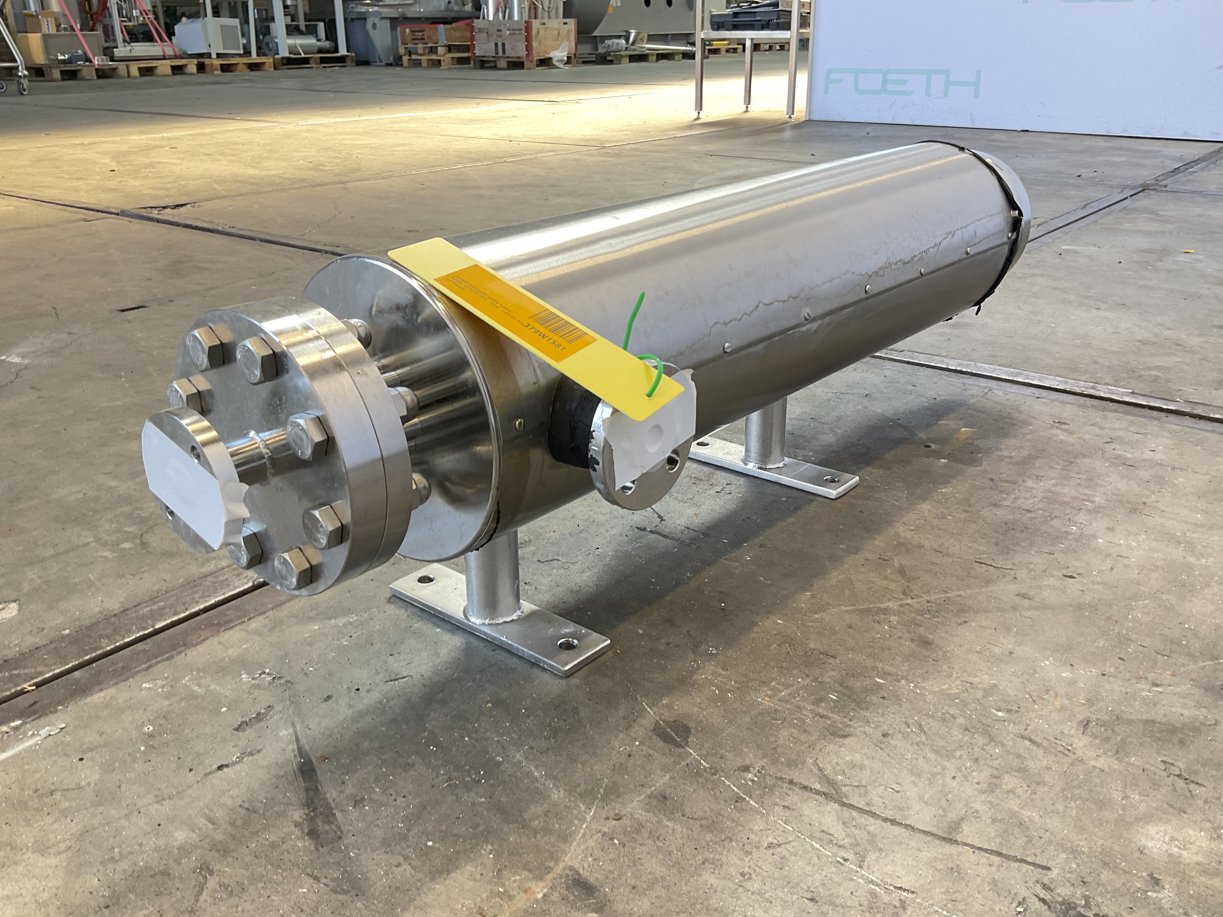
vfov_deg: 46.8
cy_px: 457
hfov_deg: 60.0
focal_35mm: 30
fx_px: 1060
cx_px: 619
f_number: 1.8
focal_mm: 3
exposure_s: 1/50
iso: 40
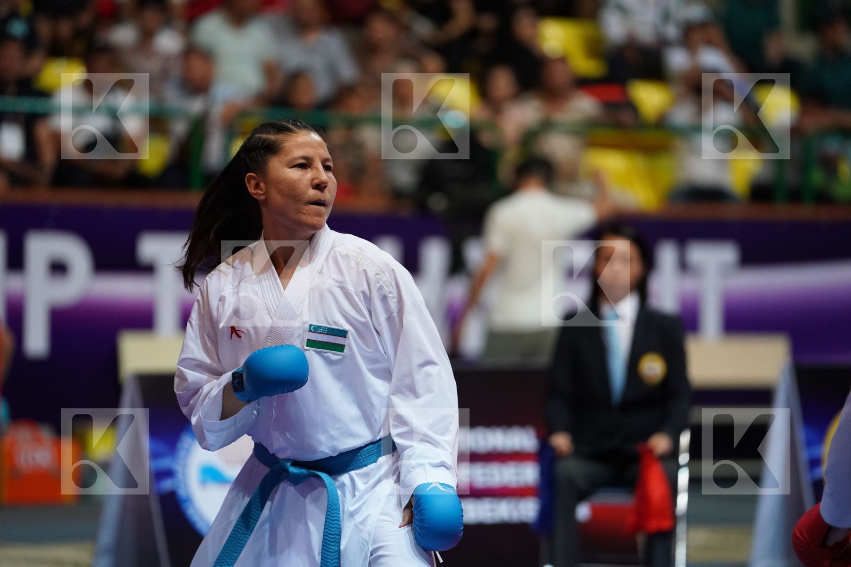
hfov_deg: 10.7
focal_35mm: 192
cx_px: 426
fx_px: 4538
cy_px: 284
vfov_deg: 7.2
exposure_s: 1/1000
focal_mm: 192
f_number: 2.8
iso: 4000
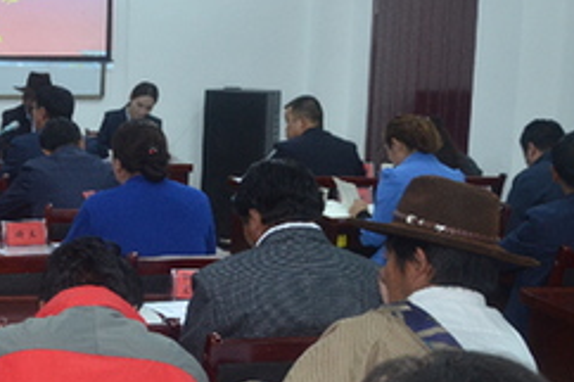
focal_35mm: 78
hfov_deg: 24.4
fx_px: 1247
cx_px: -33
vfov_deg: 17.4
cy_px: 241
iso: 800
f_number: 3.8
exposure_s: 1/60
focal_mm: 21
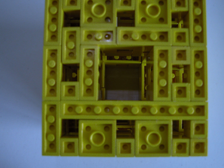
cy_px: 81
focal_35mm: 42
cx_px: 119
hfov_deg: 44.8
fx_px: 272
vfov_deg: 34.3
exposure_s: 1/30
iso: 100
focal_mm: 10
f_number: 2.9
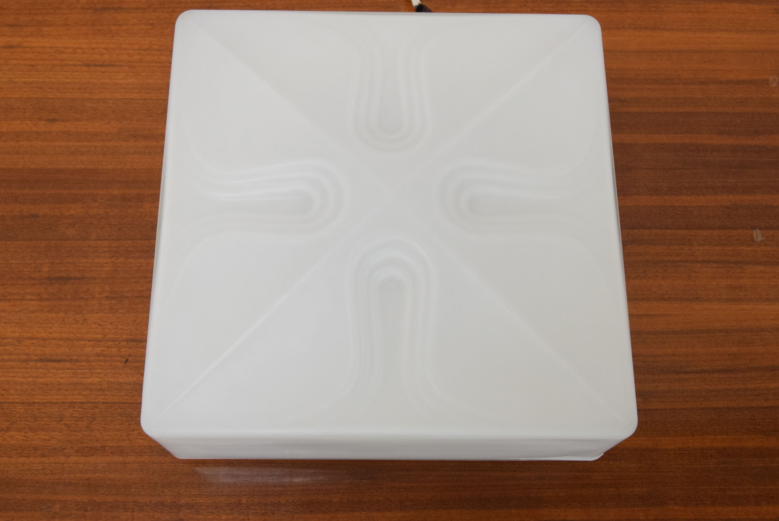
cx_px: 390
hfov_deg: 43.6
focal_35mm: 45
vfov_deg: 29.9
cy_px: 260
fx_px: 974
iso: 1600
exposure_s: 1/200
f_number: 7.1
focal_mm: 30
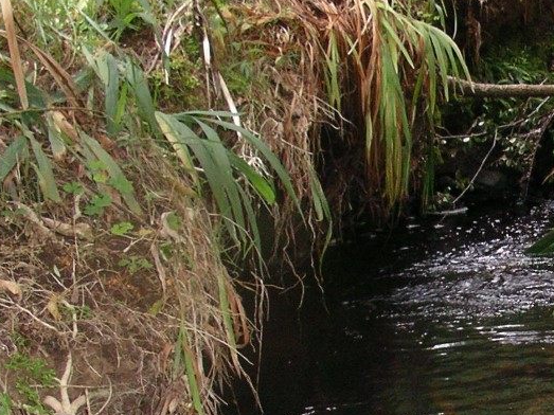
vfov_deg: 14.3
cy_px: 381
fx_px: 1632
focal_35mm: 102
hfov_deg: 18.6
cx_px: 582
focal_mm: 5.7
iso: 125
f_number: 2.8
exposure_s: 1/60
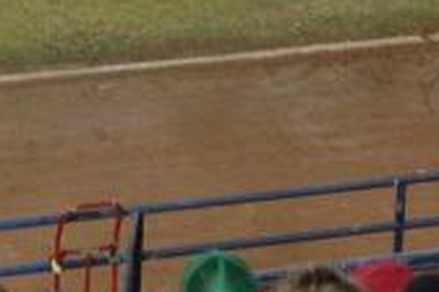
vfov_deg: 5.9
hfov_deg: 9.3
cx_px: -110
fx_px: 2670
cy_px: -514
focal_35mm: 219
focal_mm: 24
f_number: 2.8
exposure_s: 1/60
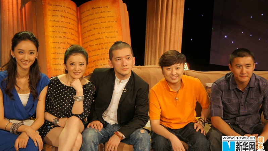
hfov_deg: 34.1
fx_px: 437
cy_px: 78
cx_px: 134
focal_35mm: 62
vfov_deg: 19.6
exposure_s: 1/60
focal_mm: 39
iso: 320
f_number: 4.5
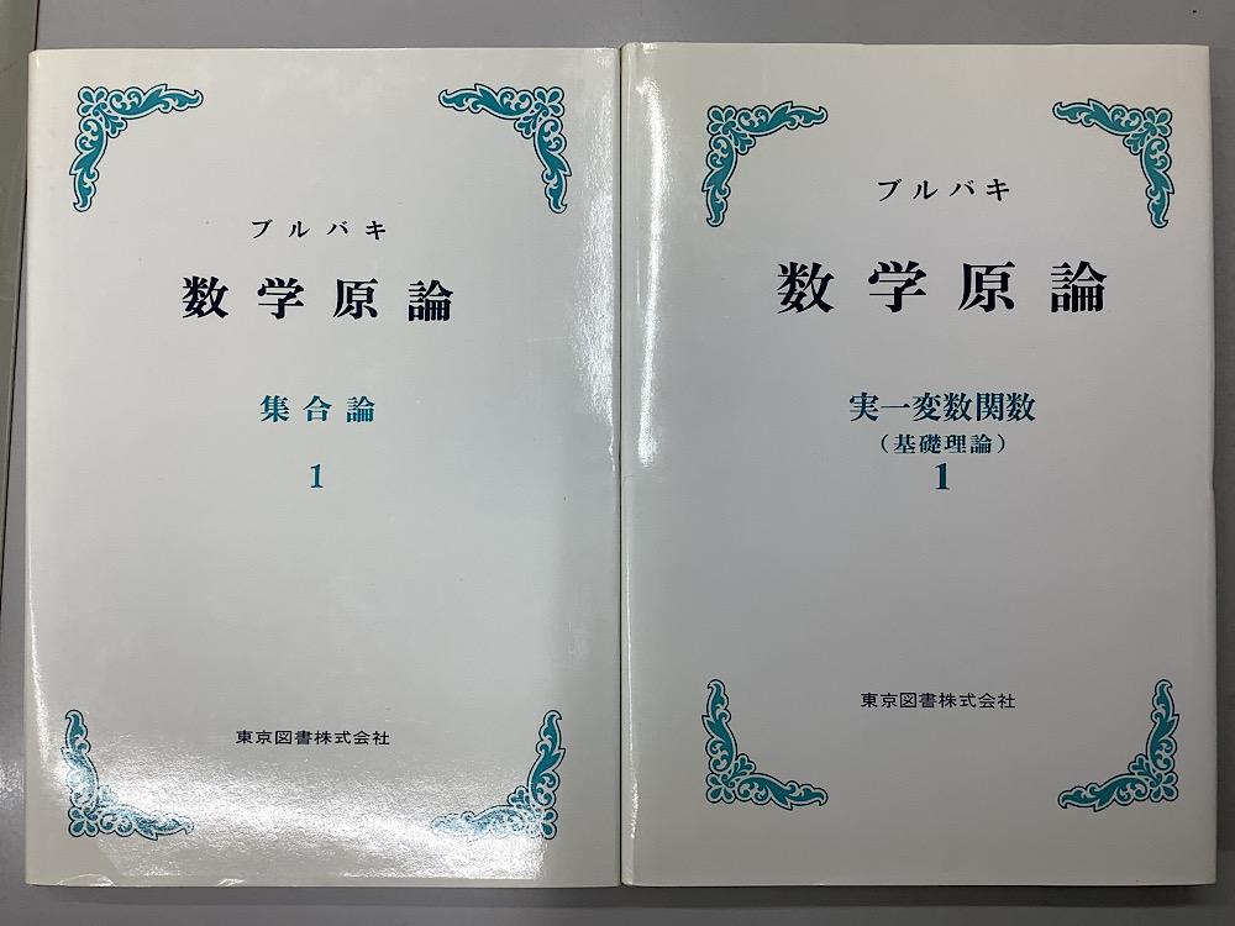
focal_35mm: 31
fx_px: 1106
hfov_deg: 58.4
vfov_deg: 45.4
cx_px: 618
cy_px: 463
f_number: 2.4
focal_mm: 3.3
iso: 32
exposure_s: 1/100
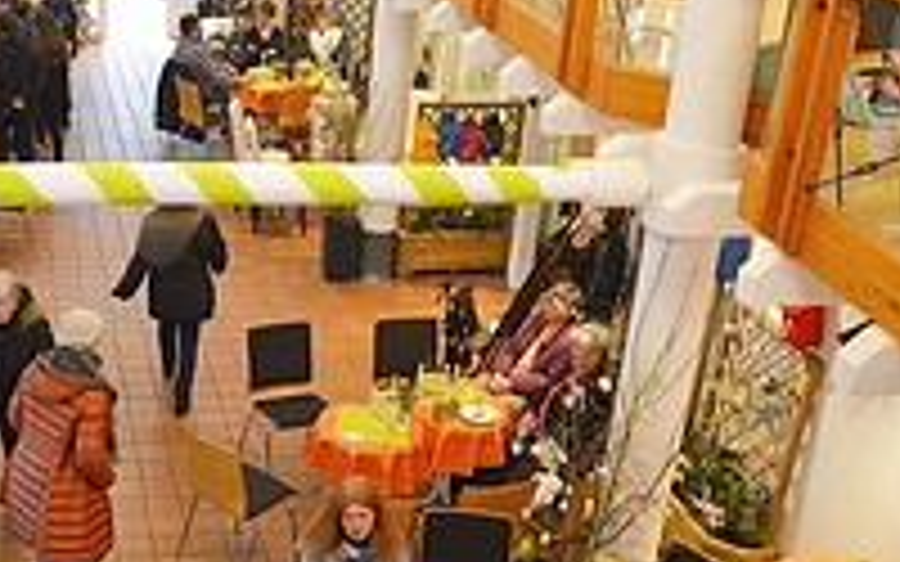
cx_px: 234
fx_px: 1349
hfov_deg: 36.1
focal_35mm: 55
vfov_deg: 23.6
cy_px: 274
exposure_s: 1/60
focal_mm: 18
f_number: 3.5
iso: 560
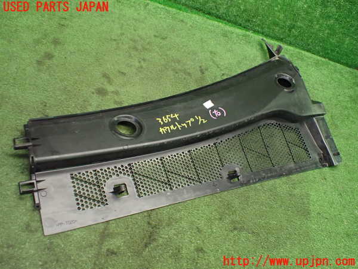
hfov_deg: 60.0
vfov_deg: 46.8
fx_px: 310
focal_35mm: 30
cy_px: 134
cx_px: 179
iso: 800
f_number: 2.3
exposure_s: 1/125
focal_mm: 5.4
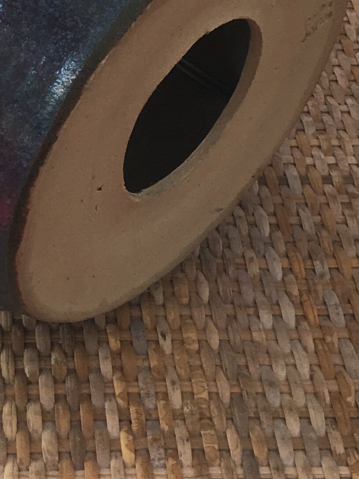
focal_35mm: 108
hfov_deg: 13.5
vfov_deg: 15.6
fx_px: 1494
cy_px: -380
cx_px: 14
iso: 25
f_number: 2.2
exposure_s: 1/100
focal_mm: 4.15
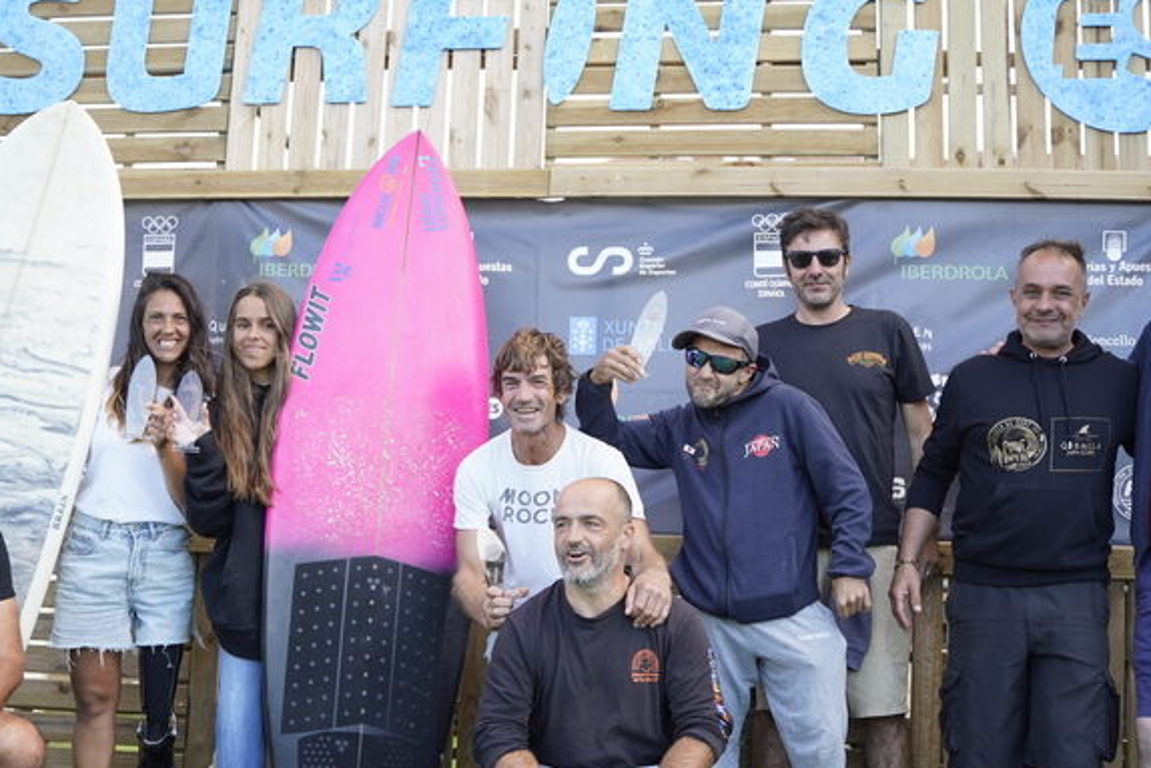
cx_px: 576
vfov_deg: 34.1
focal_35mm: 39
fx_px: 1247
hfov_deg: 49.5
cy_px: 448
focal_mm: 28
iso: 640
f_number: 2.8
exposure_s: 1/400
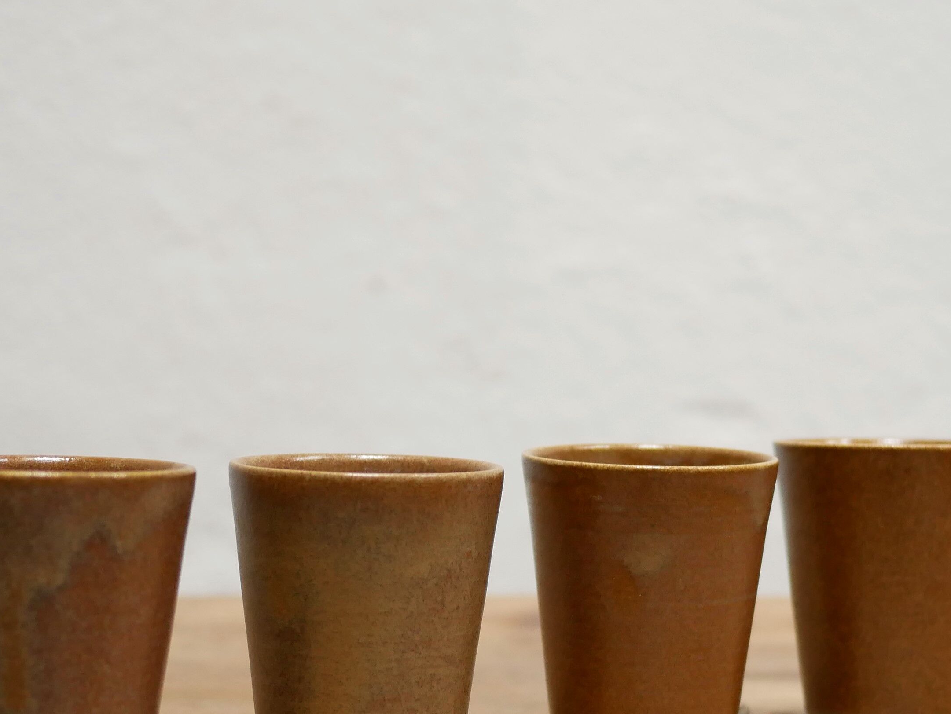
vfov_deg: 17.4
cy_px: 434
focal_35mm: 85
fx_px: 2336
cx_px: 531
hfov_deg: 23.0
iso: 500
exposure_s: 1/60
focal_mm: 20
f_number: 1.7
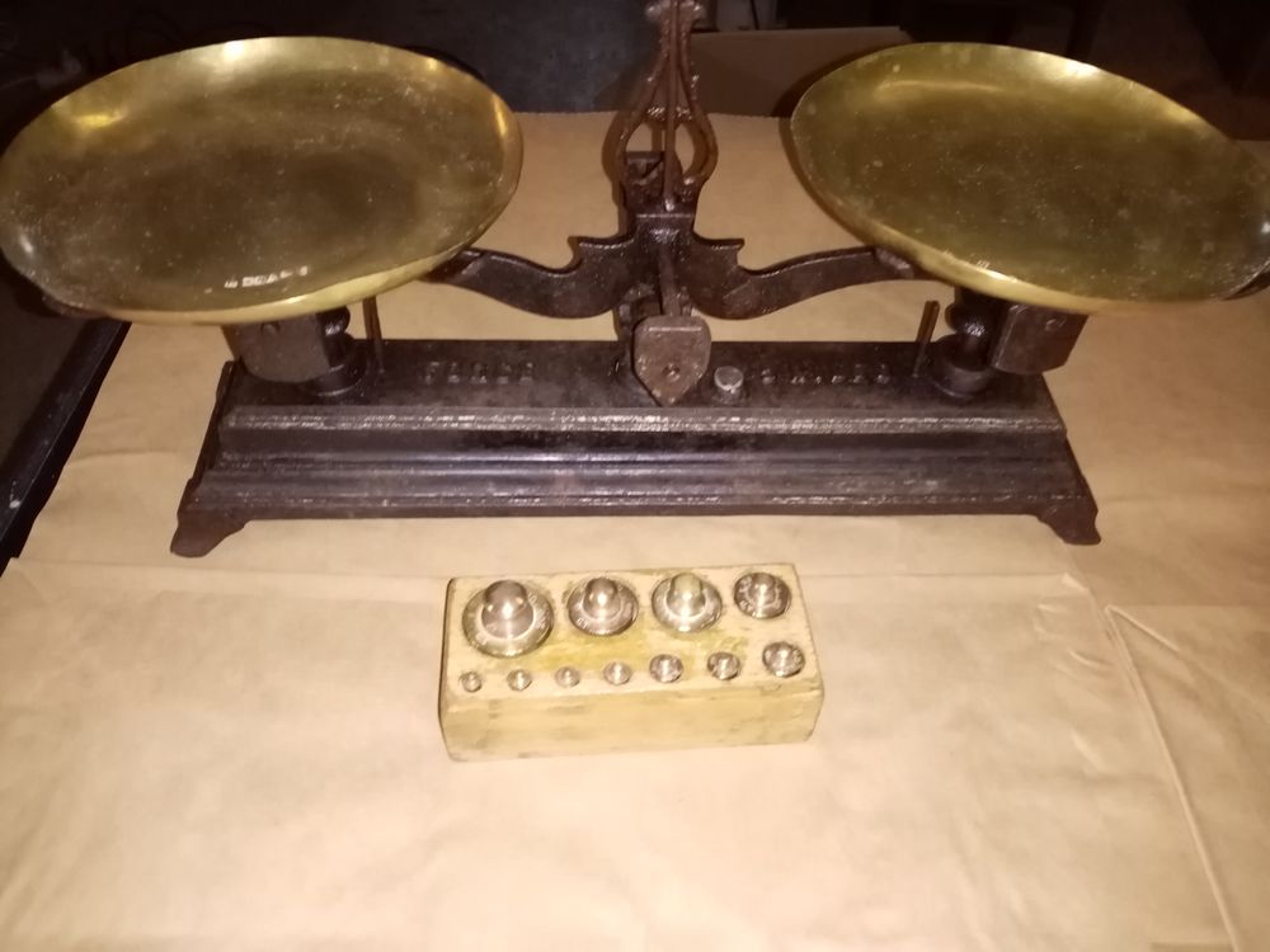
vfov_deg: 53.1
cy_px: 476
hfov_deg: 67.3
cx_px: 635
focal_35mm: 26
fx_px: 954
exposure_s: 1/25
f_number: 1.8
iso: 456
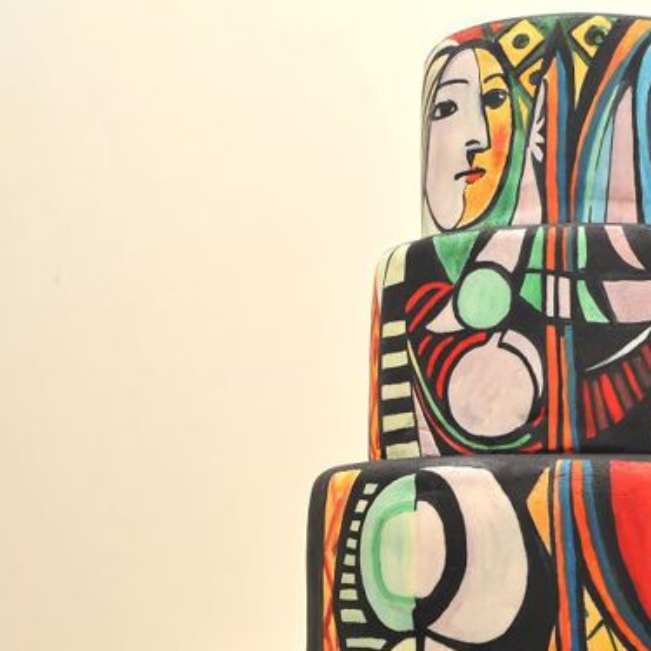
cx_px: 574
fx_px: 1532
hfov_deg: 23.4
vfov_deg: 24.0
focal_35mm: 72
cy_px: 329
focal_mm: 46
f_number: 6.3
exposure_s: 1/60
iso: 400
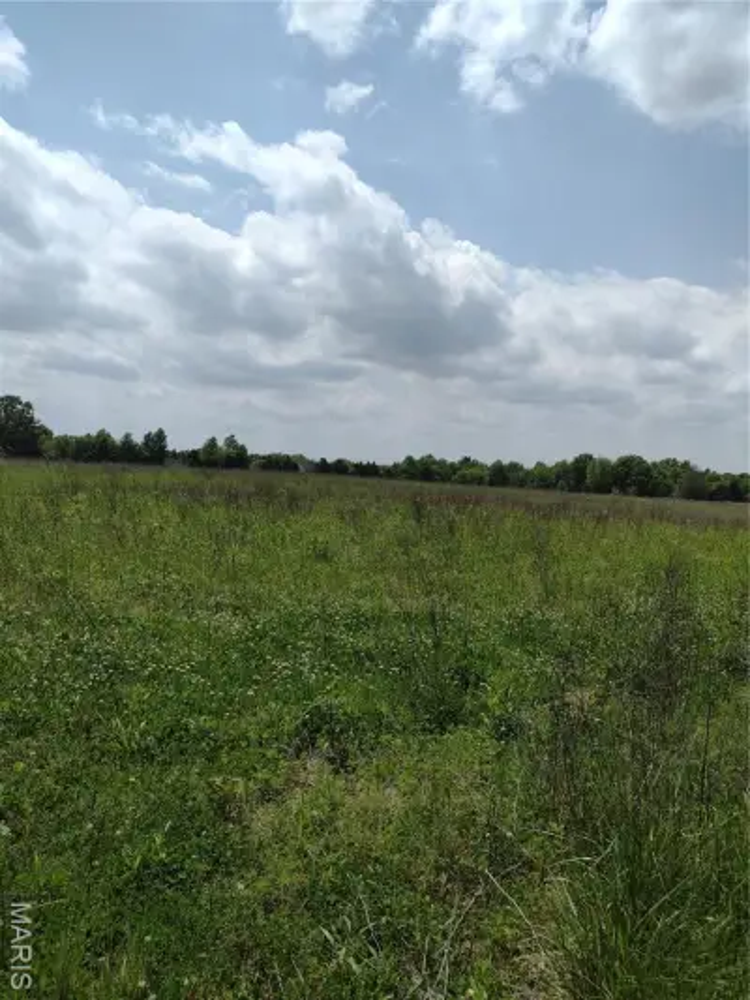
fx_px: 780
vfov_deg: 65.3
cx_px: 375
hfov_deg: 51.4
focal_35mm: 27
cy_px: 500
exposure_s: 1/4218
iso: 100
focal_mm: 4.71
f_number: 1.7
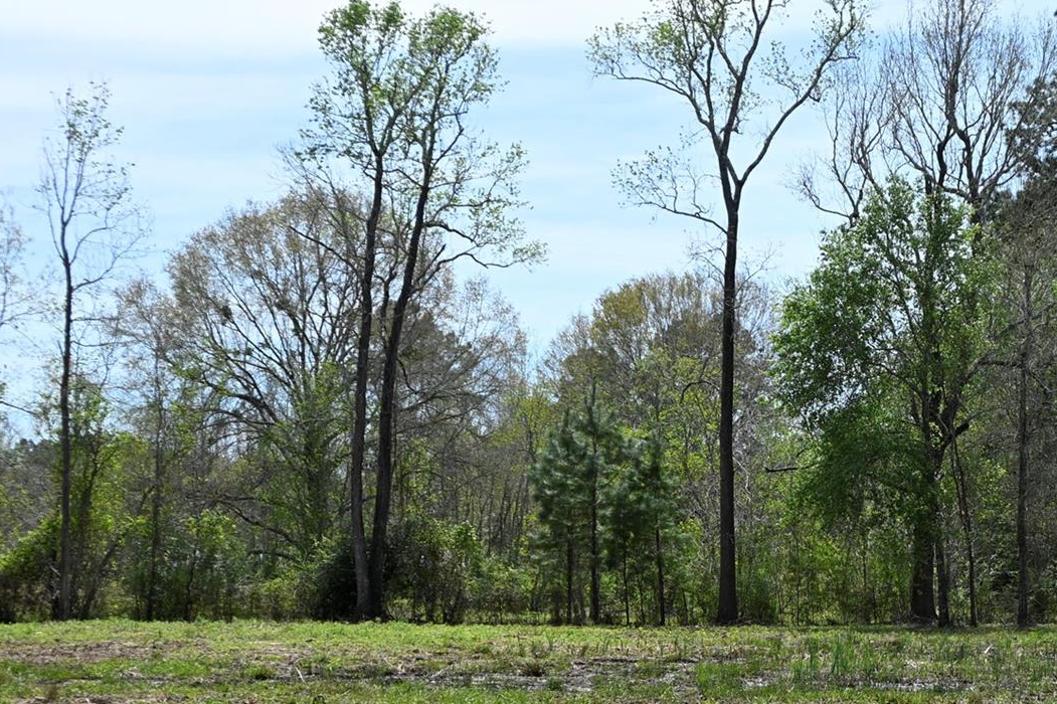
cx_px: 881
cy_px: 551
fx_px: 2231
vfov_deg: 17.8
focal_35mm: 76
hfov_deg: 26.1
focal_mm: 26
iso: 100
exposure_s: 1/250
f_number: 8
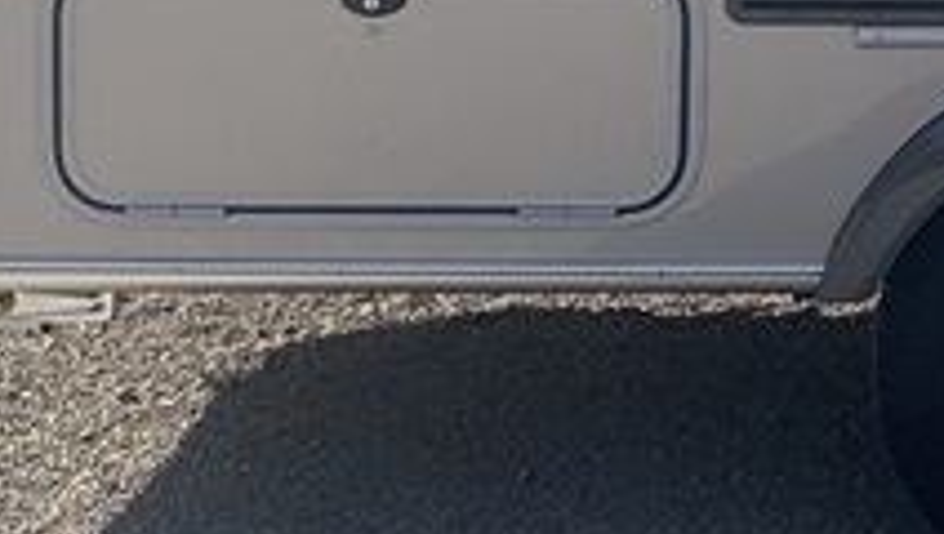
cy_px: -514
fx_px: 3008
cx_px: 1331
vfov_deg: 9.5
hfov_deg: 16.5
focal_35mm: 120
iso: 25
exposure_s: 1/3521
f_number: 1.8
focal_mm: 4.25
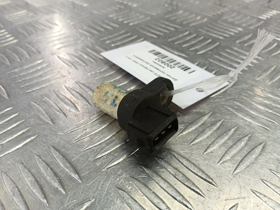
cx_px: 140
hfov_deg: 73.9
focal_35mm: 23
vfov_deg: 58.9
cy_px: 105
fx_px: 186
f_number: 1.6
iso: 112
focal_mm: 4.11
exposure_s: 1/50
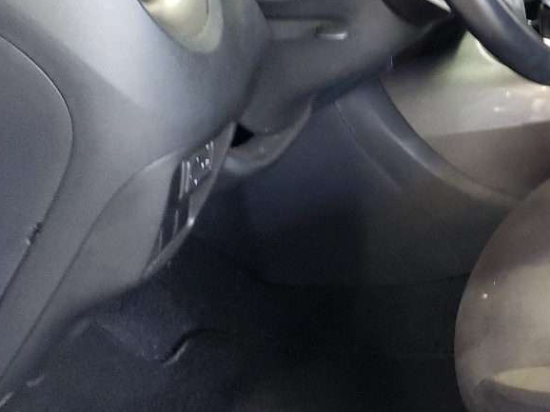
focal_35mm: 72
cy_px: 140
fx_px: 1144
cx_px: 660
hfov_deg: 24.5
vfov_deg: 20.4
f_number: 1.5
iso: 310
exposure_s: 1/30
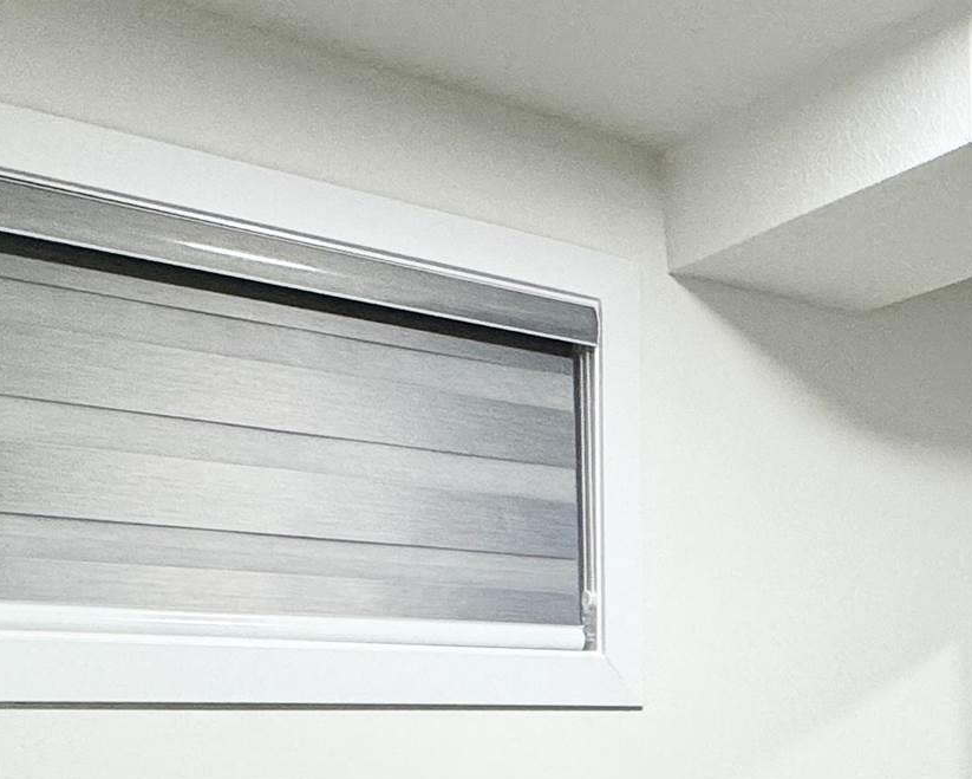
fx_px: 1468
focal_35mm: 51
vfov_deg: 28.0
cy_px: 775
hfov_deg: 33.7
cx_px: 959
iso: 160
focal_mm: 2.22
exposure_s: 1/60
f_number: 2.2
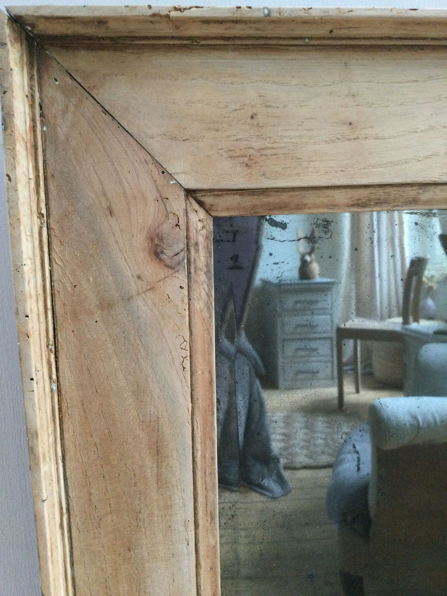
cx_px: 224
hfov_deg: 45.4
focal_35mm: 31
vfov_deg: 58.4
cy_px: 298
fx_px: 534
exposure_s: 1/33
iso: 200
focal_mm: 3.3
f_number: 2.4
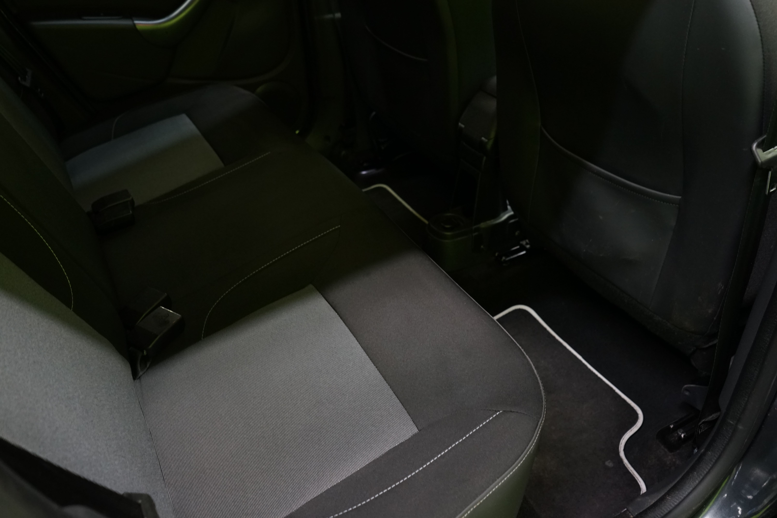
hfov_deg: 65.5
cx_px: 388
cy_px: 259
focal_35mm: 28
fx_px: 604
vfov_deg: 46.4
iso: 2000
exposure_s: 1/15
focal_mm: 28
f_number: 5
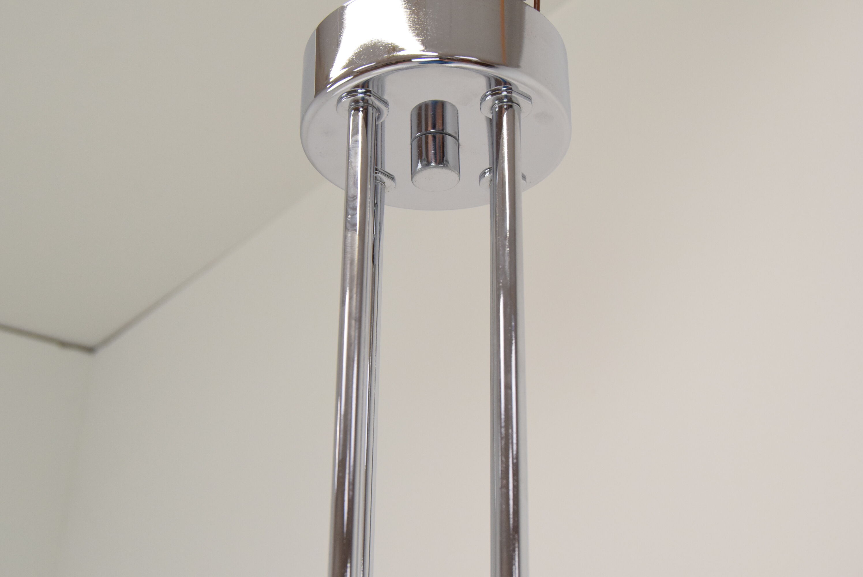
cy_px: 288
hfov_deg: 37.8
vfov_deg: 25.8
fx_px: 1259
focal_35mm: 52
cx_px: 432
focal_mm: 35
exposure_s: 1/250
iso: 1600
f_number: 8
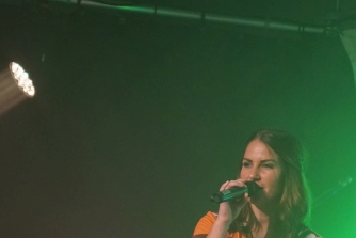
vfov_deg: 6.8
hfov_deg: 10.2
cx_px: 268
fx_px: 1998
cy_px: 173
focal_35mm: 202
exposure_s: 1/100
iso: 2000
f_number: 4.5
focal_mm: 60
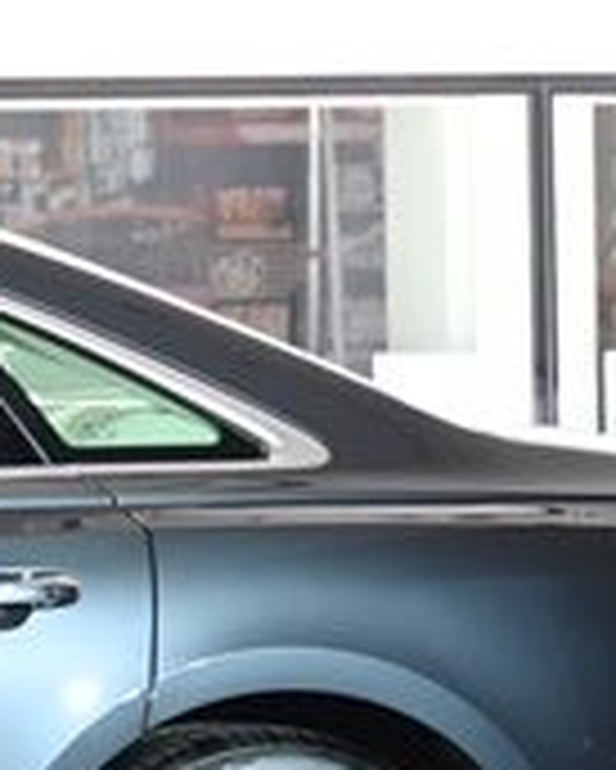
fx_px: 5510
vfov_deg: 7.9
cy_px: -43
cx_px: -1358
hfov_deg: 5.9
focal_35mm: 242
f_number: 4
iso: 200
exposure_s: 1/125
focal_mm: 43
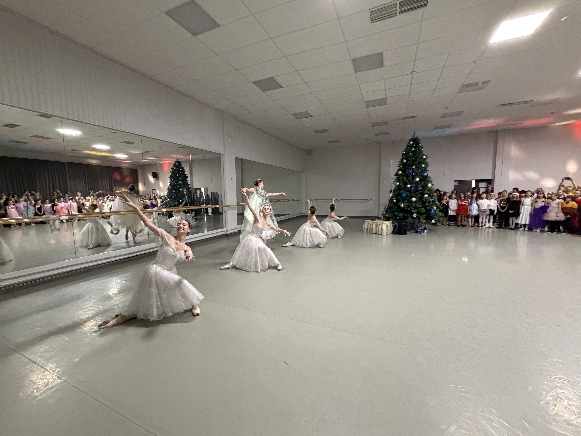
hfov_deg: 102.1
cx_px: 290
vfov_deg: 85.7
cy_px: 218
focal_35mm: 14
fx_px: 235
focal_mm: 2.22
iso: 800
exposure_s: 1/50
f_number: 2.2
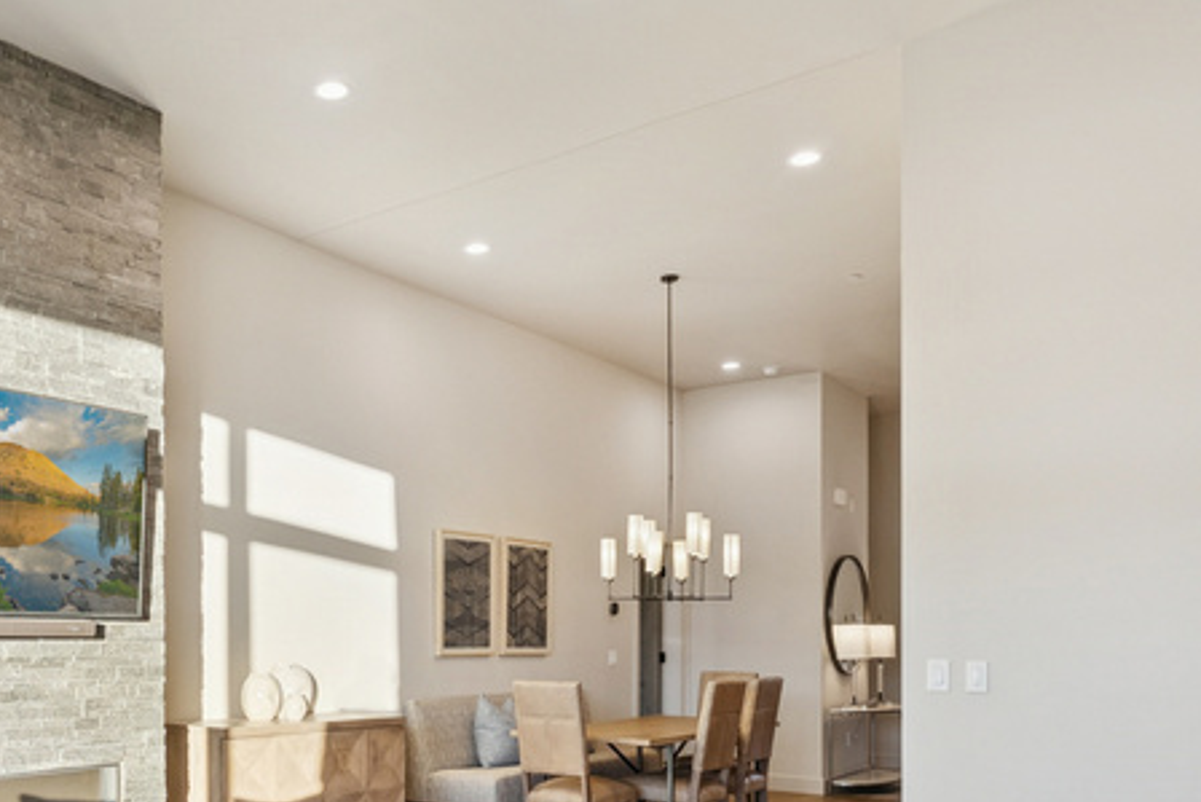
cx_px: 343
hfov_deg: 56.6
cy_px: 657
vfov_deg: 39.3
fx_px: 1068
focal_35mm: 32
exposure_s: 1/160
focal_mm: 14
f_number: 8
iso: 640
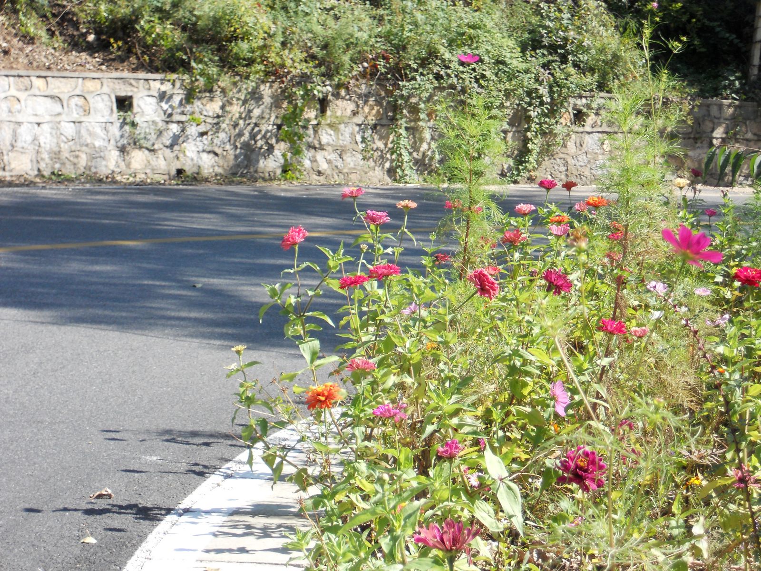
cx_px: 380
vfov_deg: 13.7
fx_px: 2374
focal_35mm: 108
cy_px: 286
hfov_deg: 18.2
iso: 80
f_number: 5.9
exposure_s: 1/125
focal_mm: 19.6
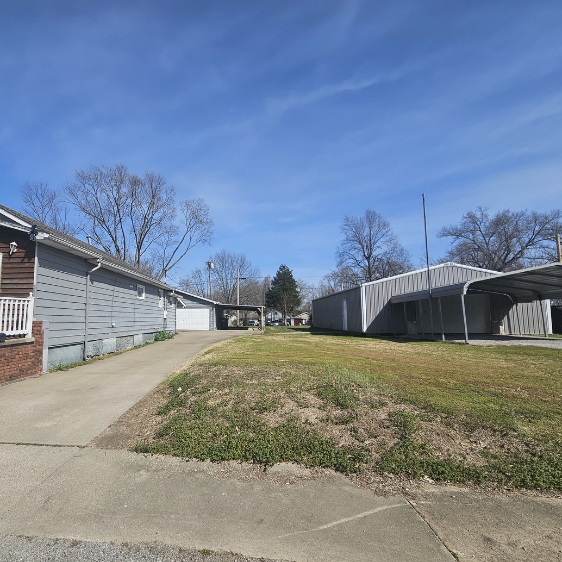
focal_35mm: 16
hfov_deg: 85.6
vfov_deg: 87.4
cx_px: 208
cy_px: 291
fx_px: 294
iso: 50
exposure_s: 1/3372
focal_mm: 2.2
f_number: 2.2
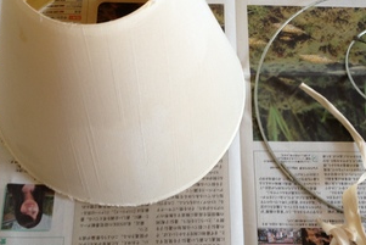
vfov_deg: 23.4
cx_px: 237
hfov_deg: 34.2
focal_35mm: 58
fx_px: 590
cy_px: 102
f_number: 2.4
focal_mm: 4.28
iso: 50
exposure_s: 1/20
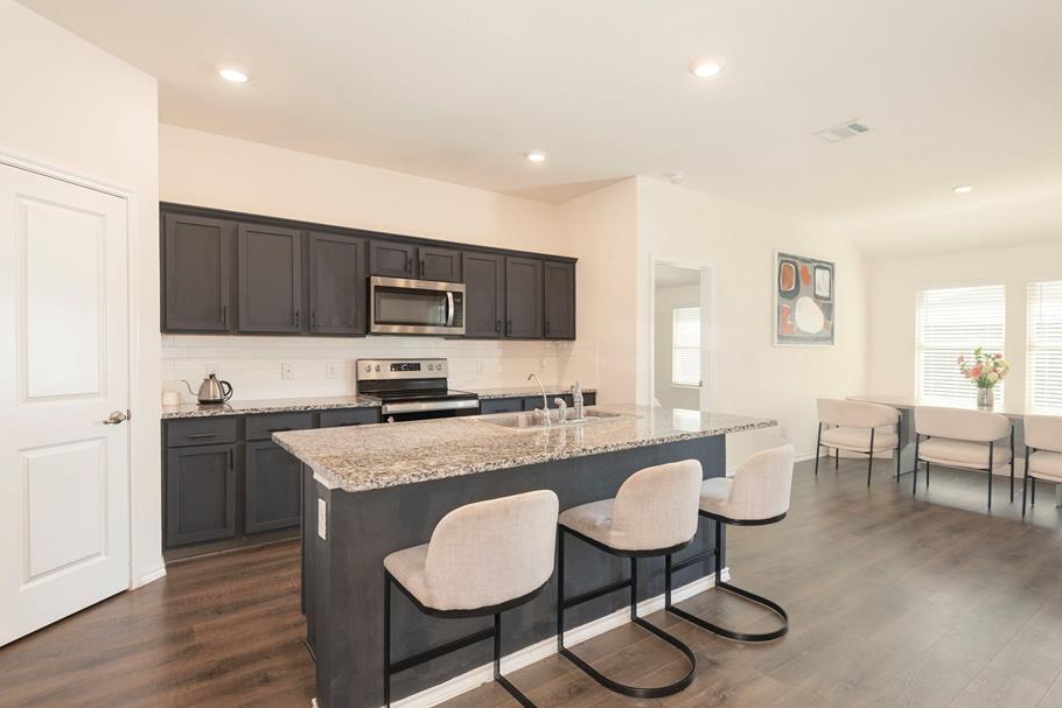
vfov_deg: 67.4
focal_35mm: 18
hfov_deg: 89.9
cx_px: 568
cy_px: 359
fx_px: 531
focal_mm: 16
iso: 100
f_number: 7.1
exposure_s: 1/3
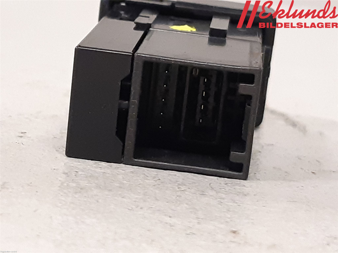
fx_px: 254
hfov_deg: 67.3
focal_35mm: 26
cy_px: 126
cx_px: 169
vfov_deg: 53.1
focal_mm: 3.93
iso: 320
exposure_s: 1/50
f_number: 1.7
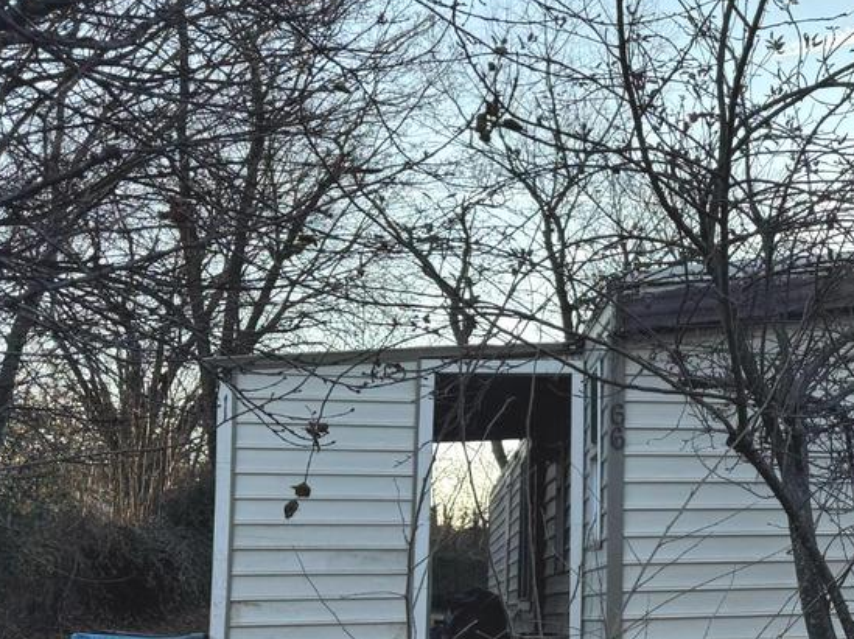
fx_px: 1553
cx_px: 1002
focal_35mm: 63
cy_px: 421
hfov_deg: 27.4
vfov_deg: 23.2
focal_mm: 6.76
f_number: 1.78
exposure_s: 1/1869
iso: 80
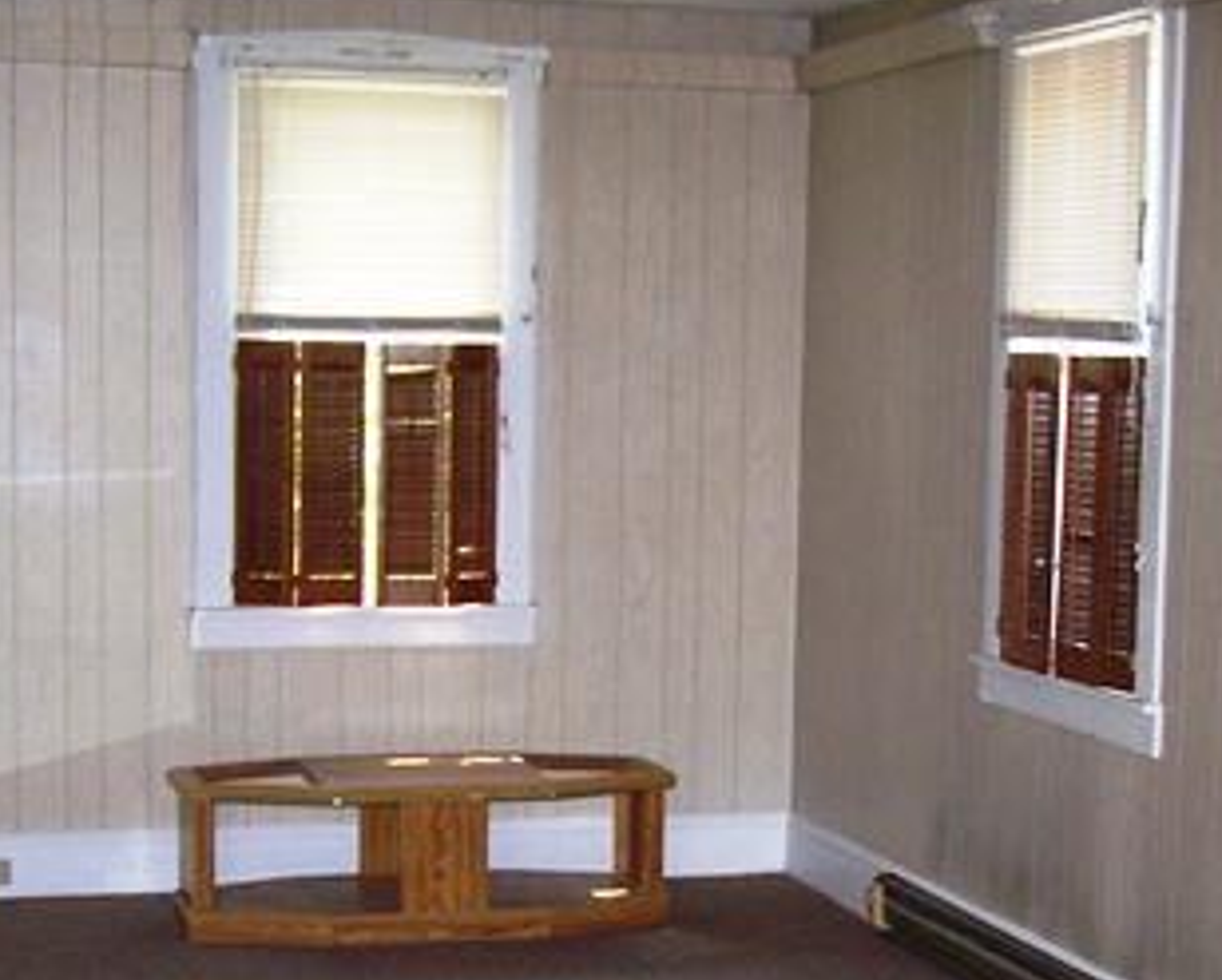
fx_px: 2787
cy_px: 797
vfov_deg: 19.7
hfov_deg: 24.7
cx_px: 714
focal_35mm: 77
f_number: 2.8
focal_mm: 6.3
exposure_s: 1/60
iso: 160
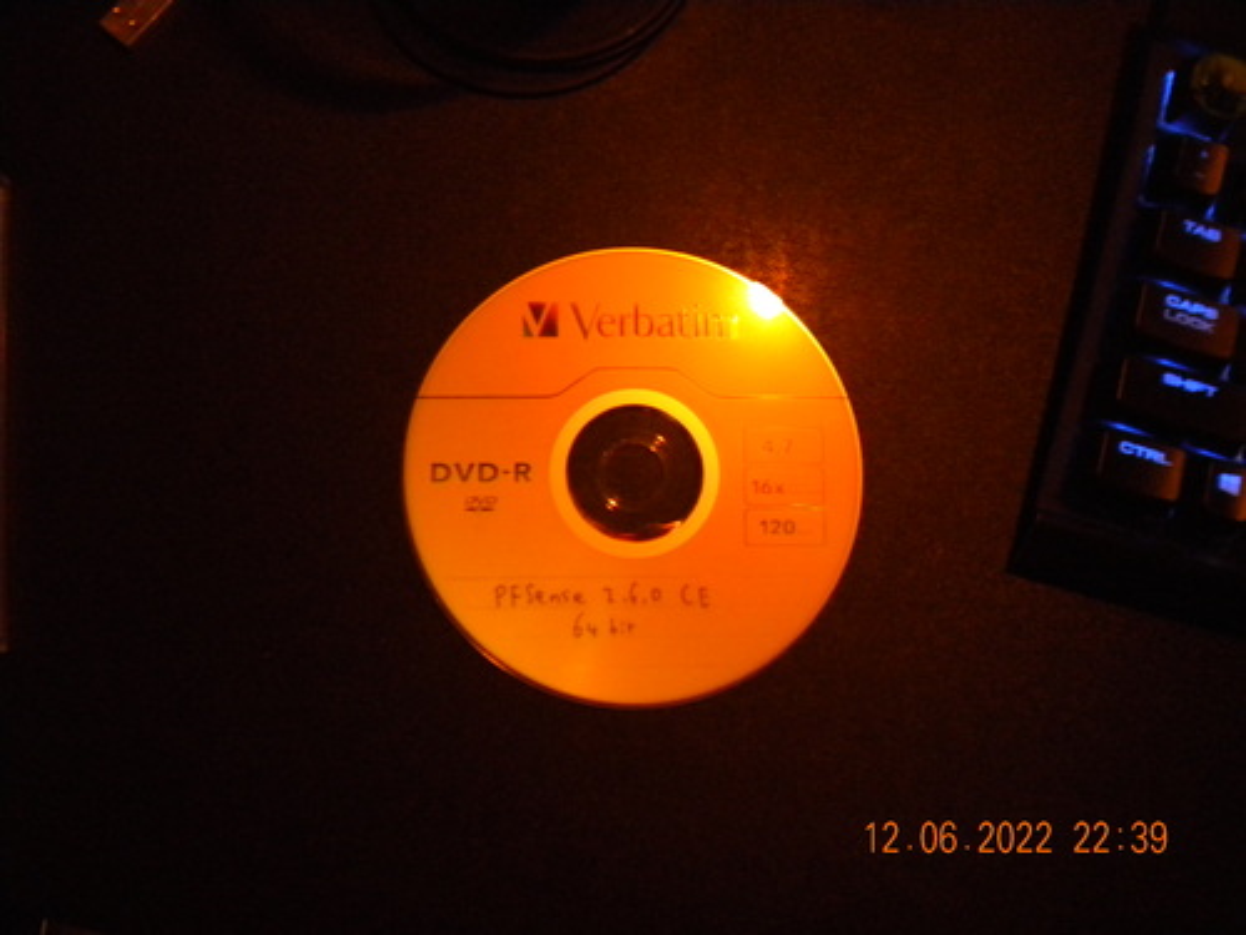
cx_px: 623
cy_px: 468
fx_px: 1260
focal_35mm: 35
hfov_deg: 52.6
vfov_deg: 40.7
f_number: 3.1
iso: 400
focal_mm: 6.3
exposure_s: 1/23.1
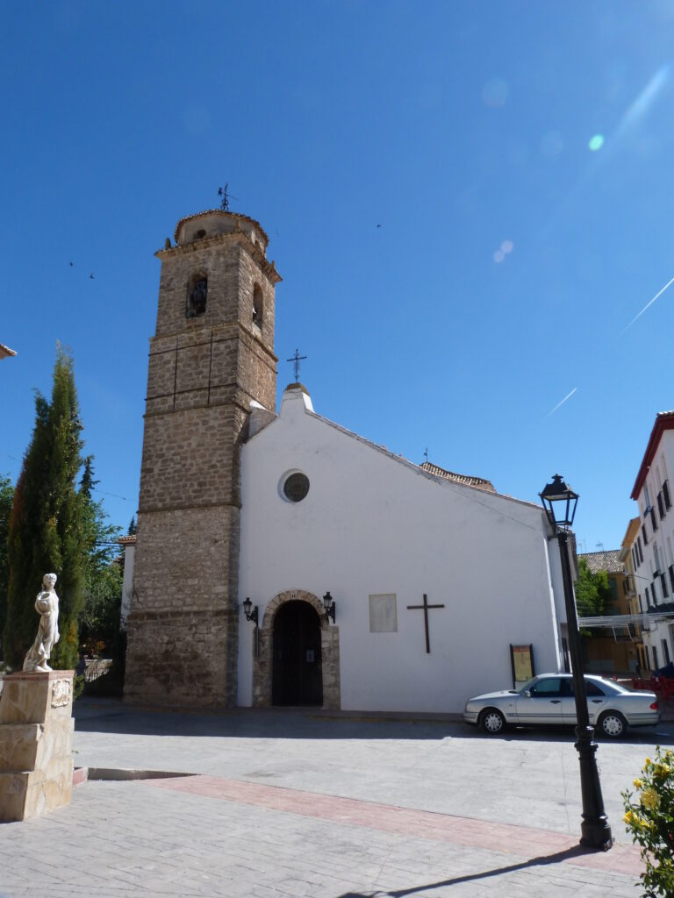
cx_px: 337
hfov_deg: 54.9
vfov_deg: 69.4
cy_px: 449
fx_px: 649
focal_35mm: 25
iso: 80
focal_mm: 4.5
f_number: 5.6
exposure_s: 1/320
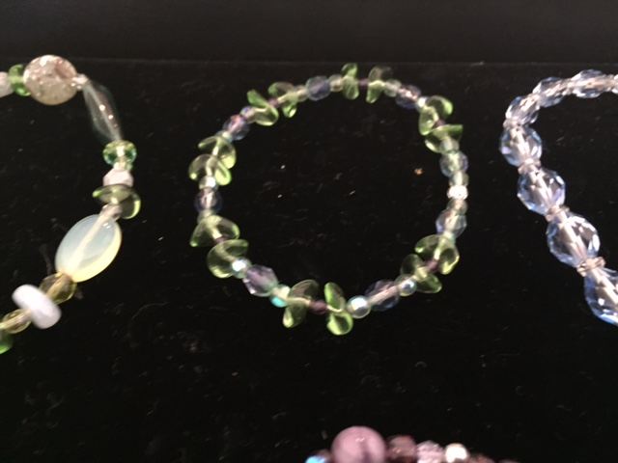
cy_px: 232
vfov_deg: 48.2
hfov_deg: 61.7
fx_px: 518
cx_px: 309
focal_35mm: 29
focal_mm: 4.15
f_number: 2.2
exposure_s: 1/17
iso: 250
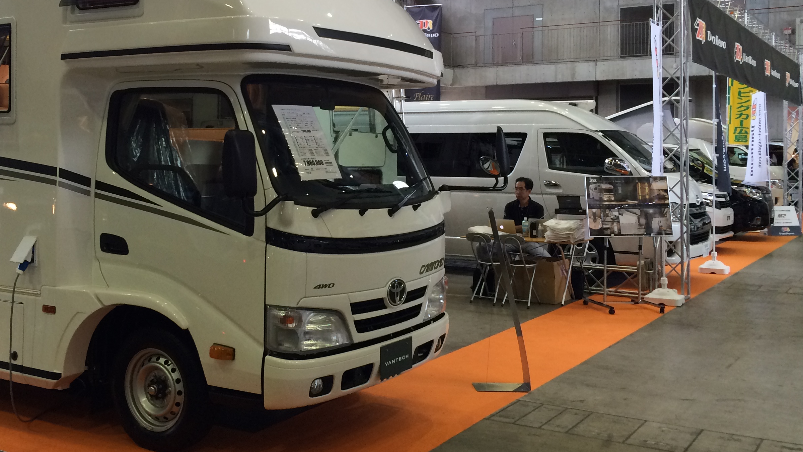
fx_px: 916
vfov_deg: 27.6
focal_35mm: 43
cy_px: 153
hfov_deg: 47.1
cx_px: 323
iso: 40
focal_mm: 4.15
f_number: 2.2
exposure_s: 1/30
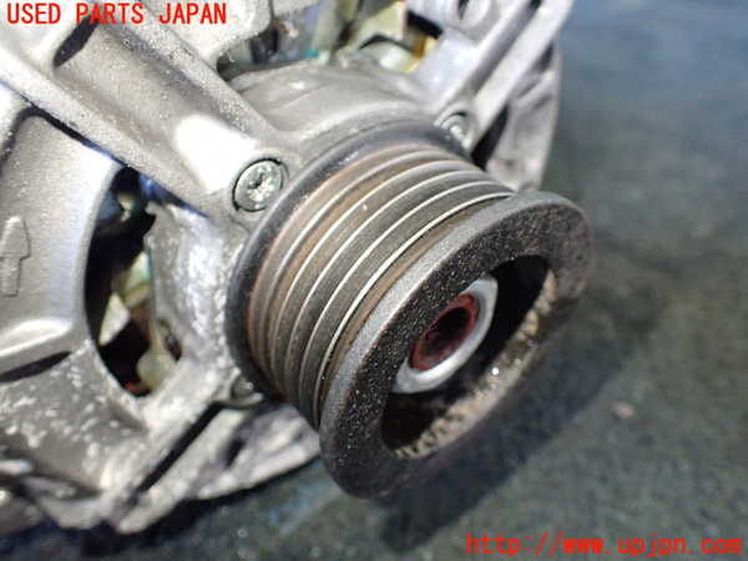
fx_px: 648
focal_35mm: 30
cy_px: 280
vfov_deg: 46.8
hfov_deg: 60.0
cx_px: 374
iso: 800
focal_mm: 5.4
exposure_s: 1/50
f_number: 2.3
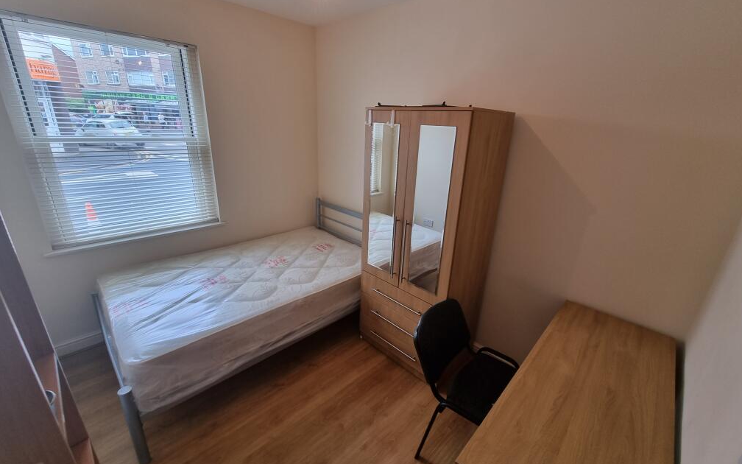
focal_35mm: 14
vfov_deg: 78.6
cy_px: 232
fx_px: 283
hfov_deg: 105.3
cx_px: 376
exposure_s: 1/50
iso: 50
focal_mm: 2.2
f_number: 2.2
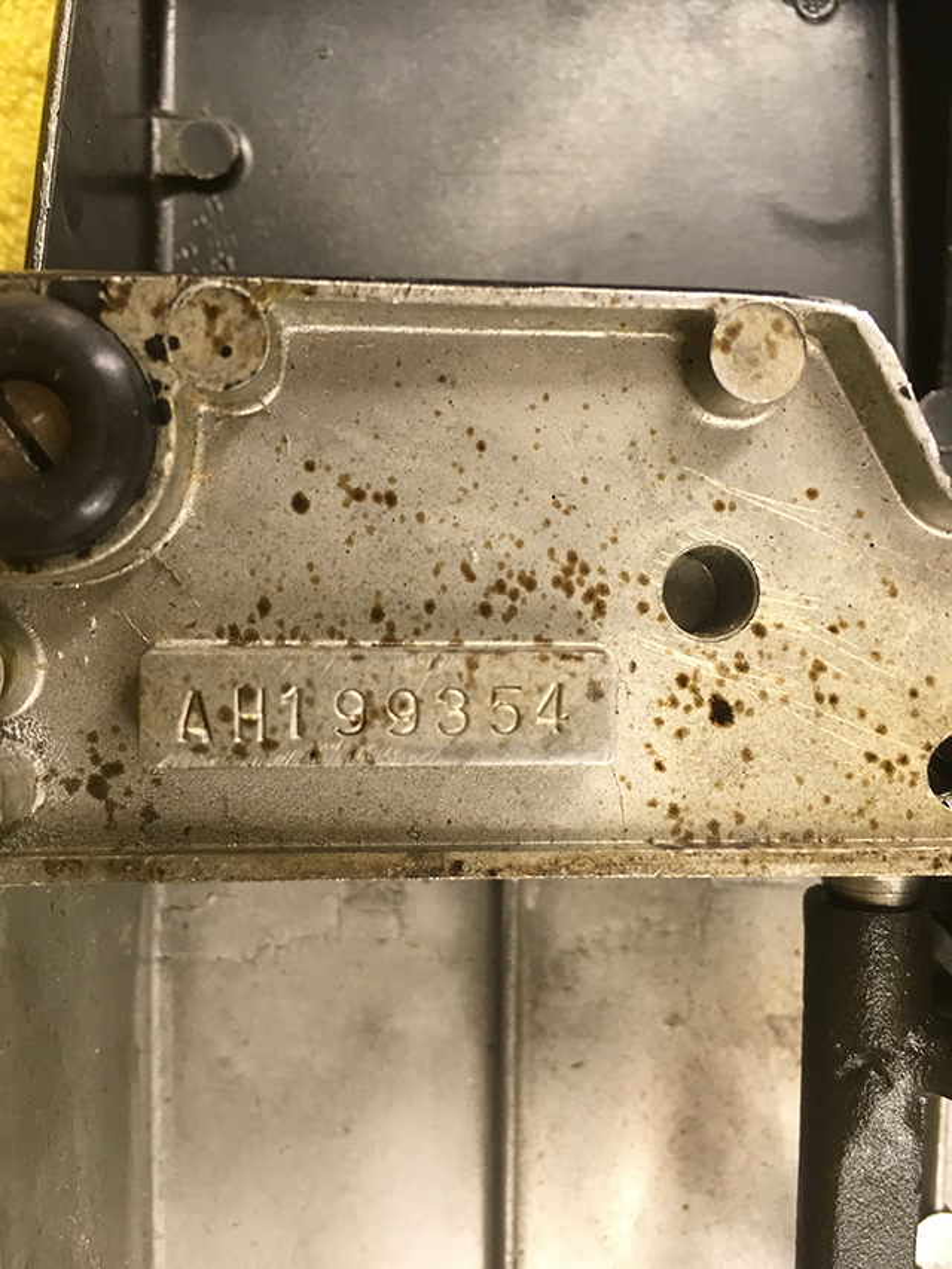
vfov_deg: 61.7
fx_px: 1063
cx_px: 476
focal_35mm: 29
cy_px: 634
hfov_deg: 48.2
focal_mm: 4.15
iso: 80
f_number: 2.2
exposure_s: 1/30
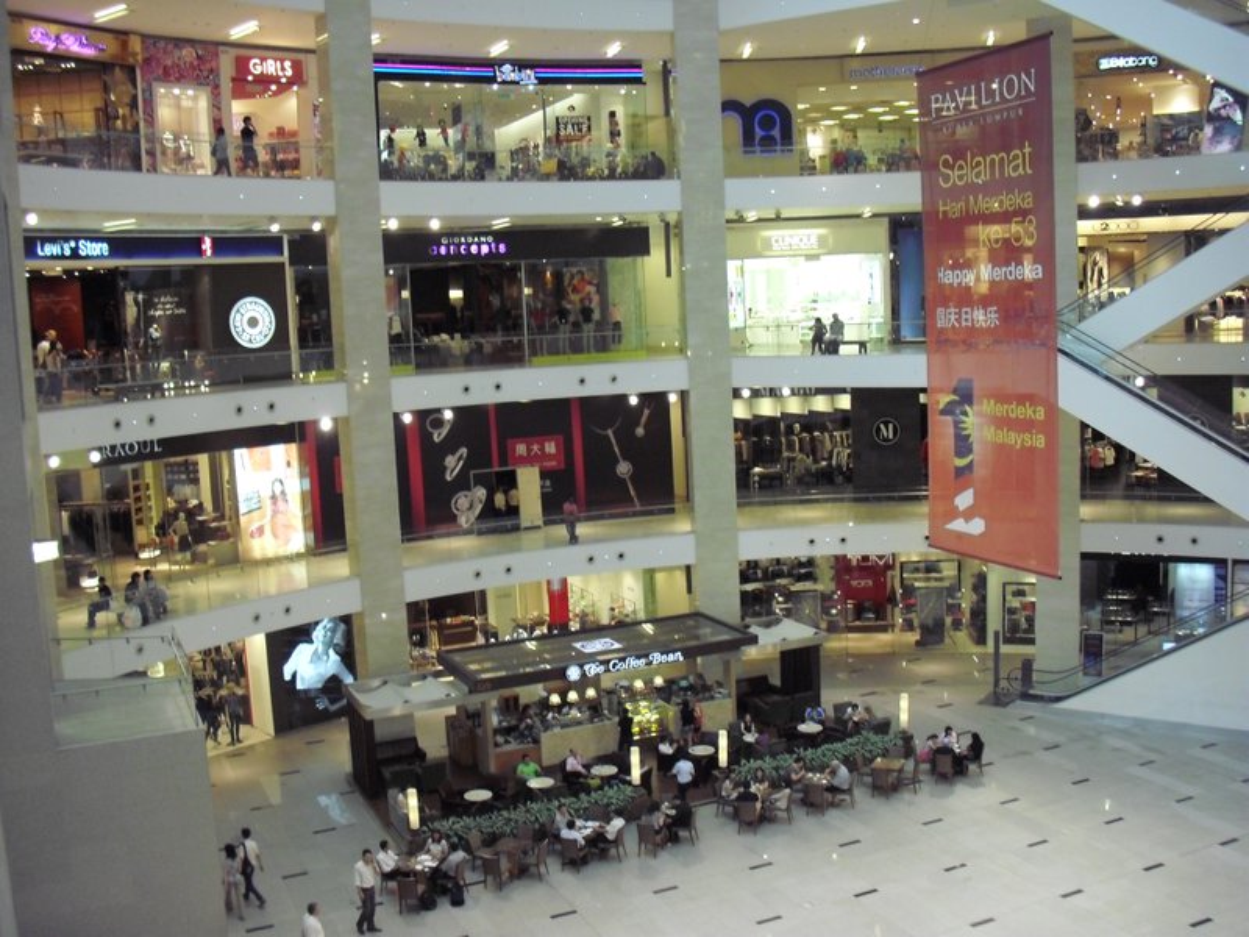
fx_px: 1371
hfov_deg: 49.0
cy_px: 468
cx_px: 624
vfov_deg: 37.7
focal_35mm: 38
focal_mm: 6.2
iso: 200
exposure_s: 1/60
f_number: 2.8
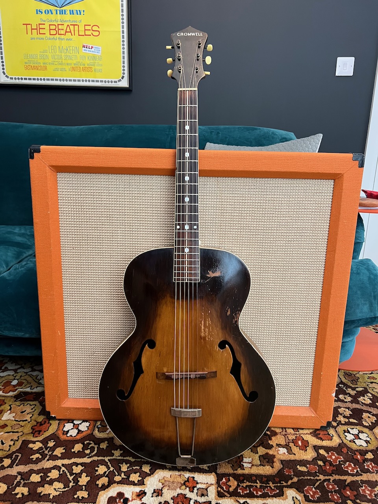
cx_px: 189
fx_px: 379
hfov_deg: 53.1
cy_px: 252
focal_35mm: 26
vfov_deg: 67.3
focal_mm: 5.7
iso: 200
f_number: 1.5
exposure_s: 1/50
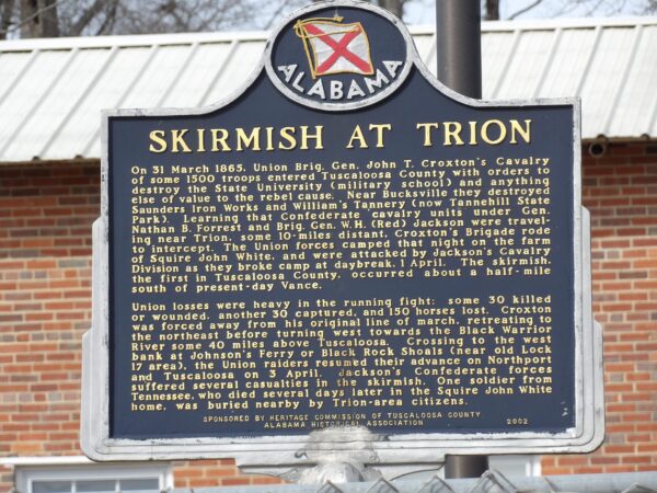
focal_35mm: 363
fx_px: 6890
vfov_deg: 4.1
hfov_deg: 5.5
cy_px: 246
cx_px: 328
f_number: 4.2
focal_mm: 65.2
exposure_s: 1/433
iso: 100
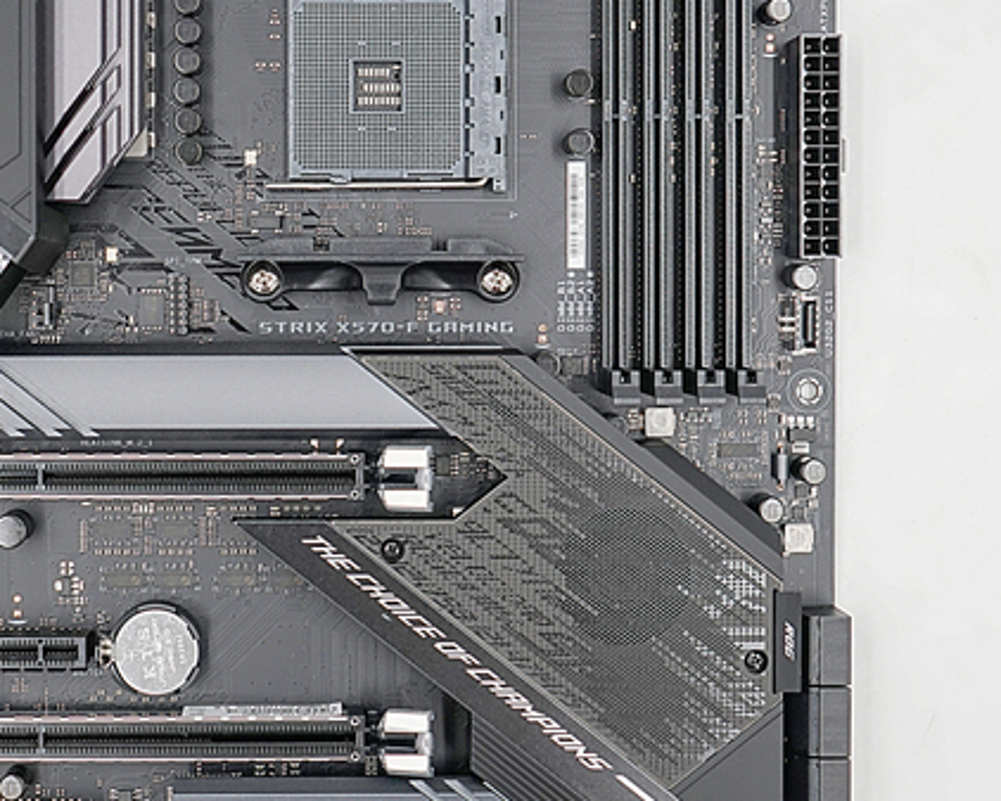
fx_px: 1808
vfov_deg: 24.9
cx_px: 334
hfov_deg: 30.7
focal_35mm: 61
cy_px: 302
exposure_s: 1/125
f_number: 5
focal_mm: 28
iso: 100
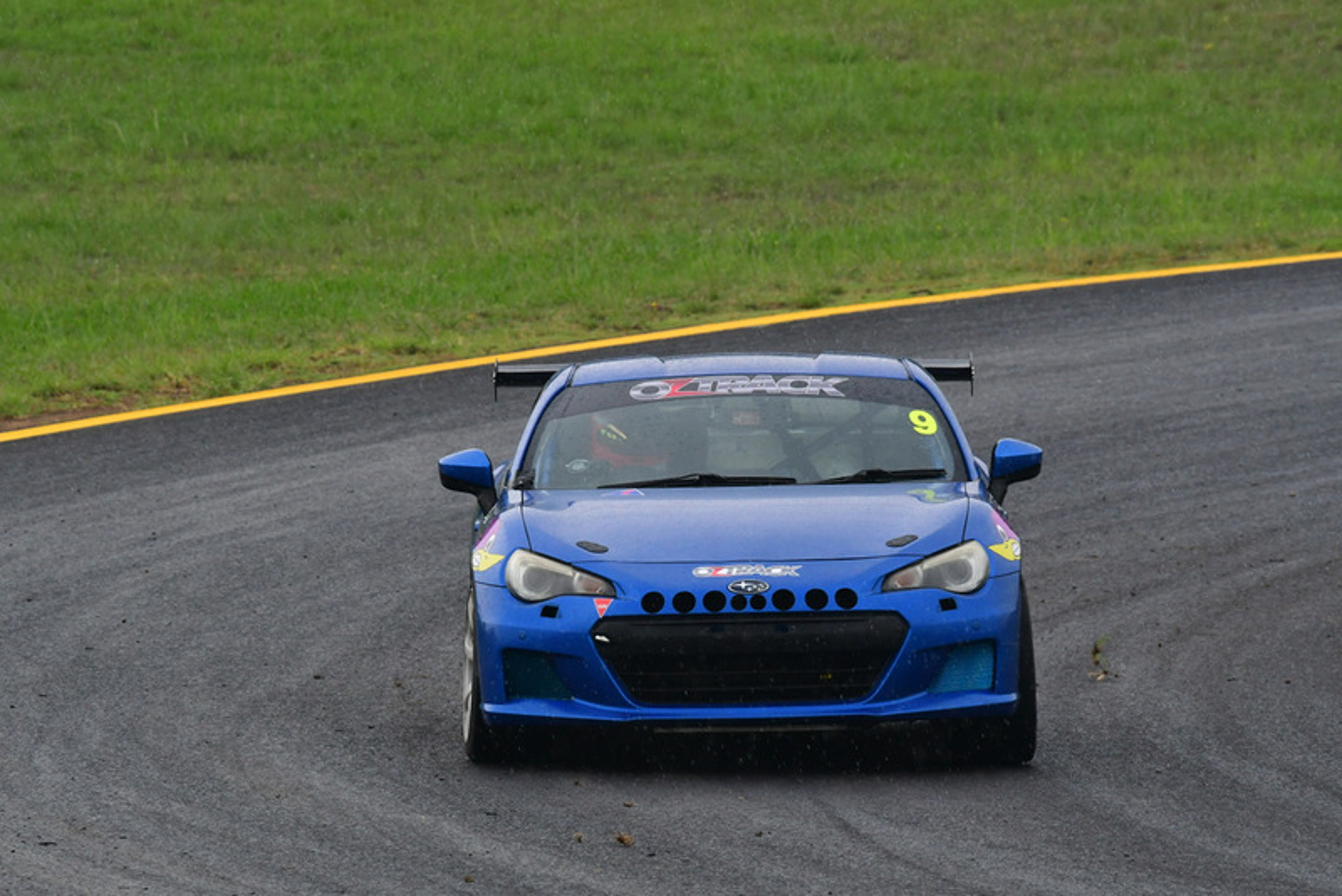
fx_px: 22374
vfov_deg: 2.3
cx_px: 671
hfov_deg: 3.4
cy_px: 448
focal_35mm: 600
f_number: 11
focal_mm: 400
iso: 1000
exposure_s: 1/640
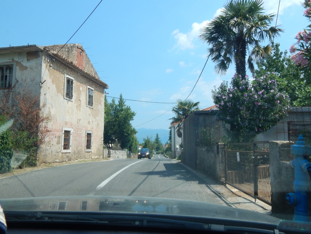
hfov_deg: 58.4
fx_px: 279
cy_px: 117
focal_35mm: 31
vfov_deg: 45.4
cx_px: 156
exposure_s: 1/1250
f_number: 3.2
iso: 125
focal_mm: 5.6
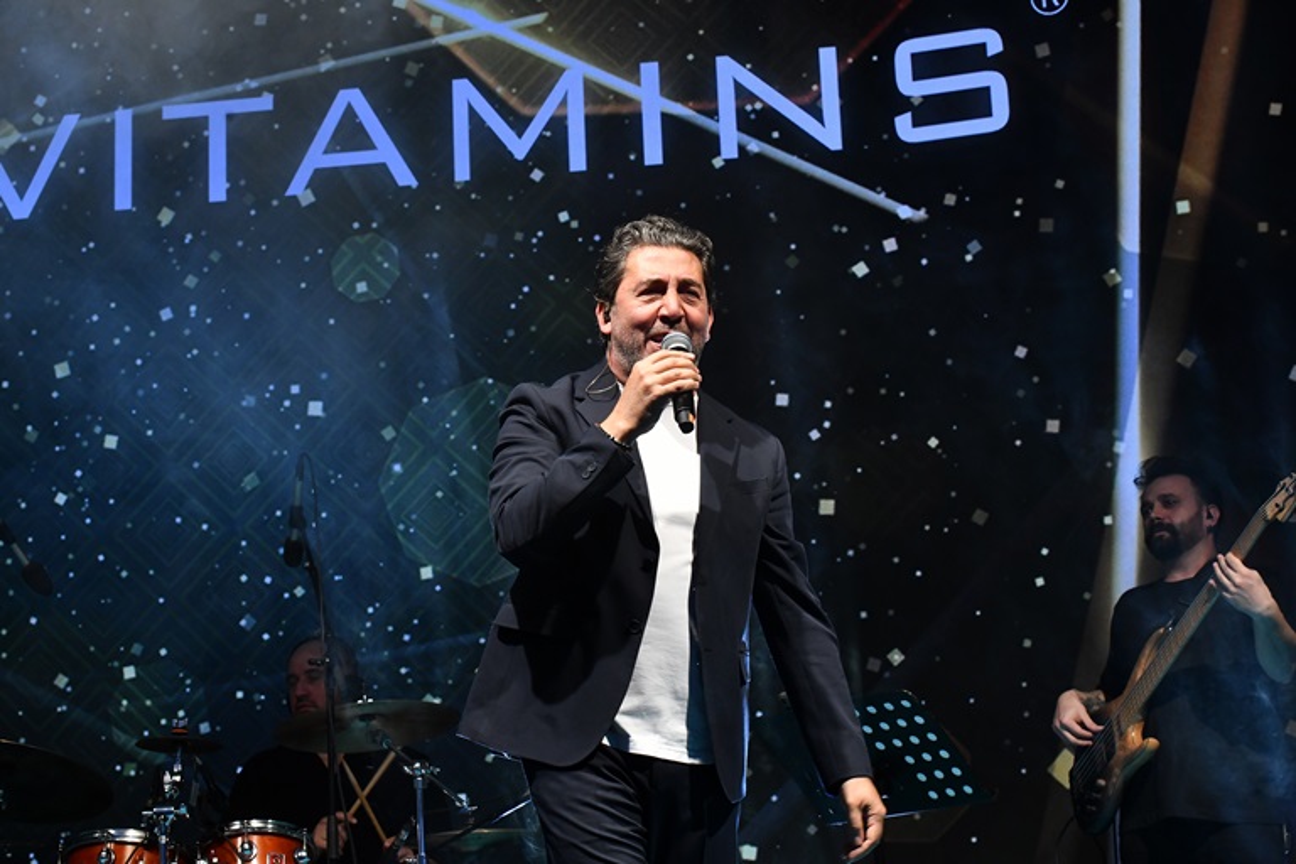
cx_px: 648
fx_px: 2520
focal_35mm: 70
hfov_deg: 28.8
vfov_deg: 19.5
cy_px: 432
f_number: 9
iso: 2000
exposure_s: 1/160
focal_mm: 70
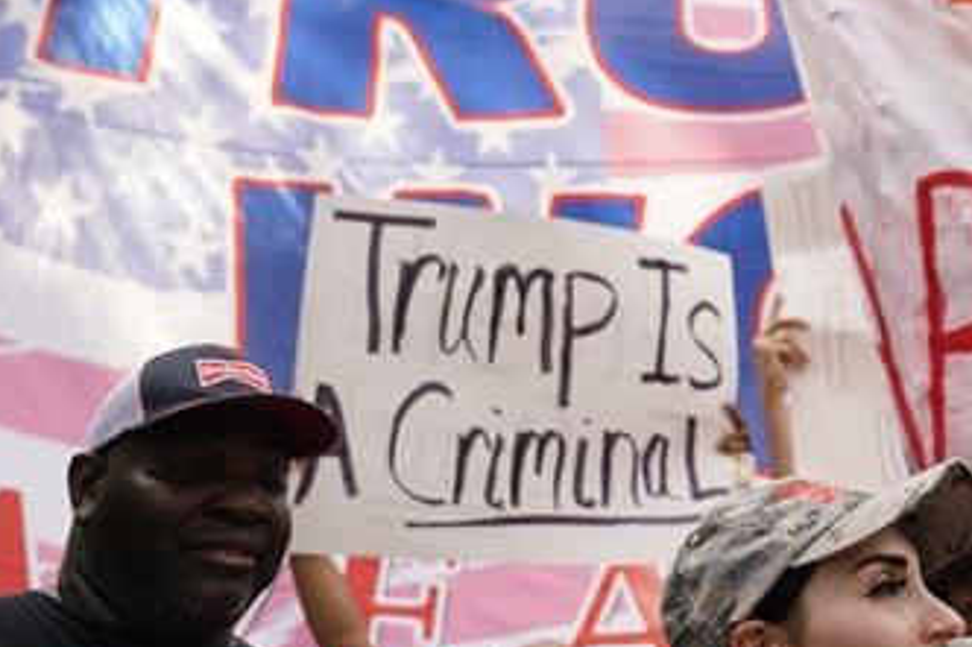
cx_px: 802
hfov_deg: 39.9
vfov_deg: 28.6
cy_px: 294
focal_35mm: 47
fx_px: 1268
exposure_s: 1/3200
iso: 640
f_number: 2.8
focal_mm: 24
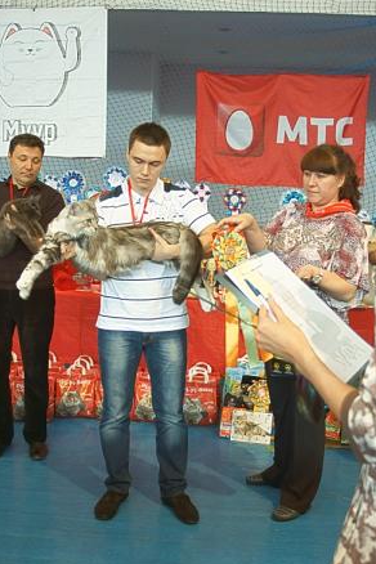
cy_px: 281
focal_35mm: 43
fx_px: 674
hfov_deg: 31.2
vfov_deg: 45.4
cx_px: 187
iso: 100
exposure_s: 1/10
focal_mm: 28
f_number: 4
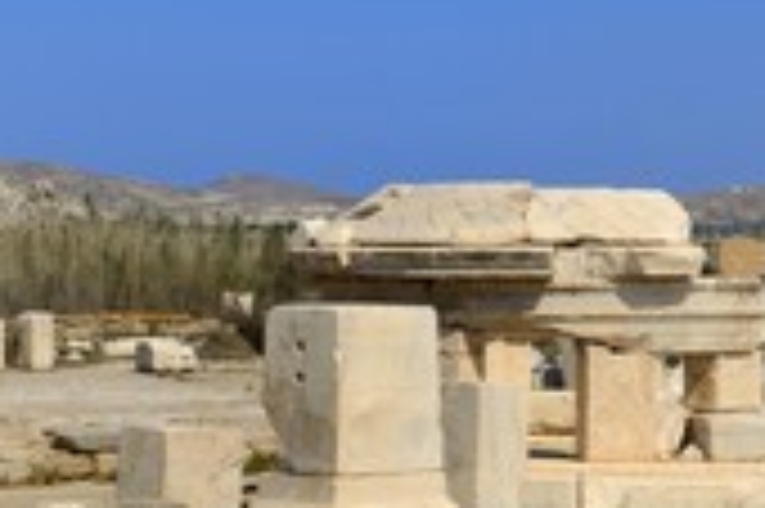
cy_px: 400
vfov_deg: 8.9
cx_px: 396
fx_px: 3248
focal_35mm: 153
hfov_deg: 13.4
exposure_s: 1/500
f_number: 11
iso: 200
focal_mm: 62
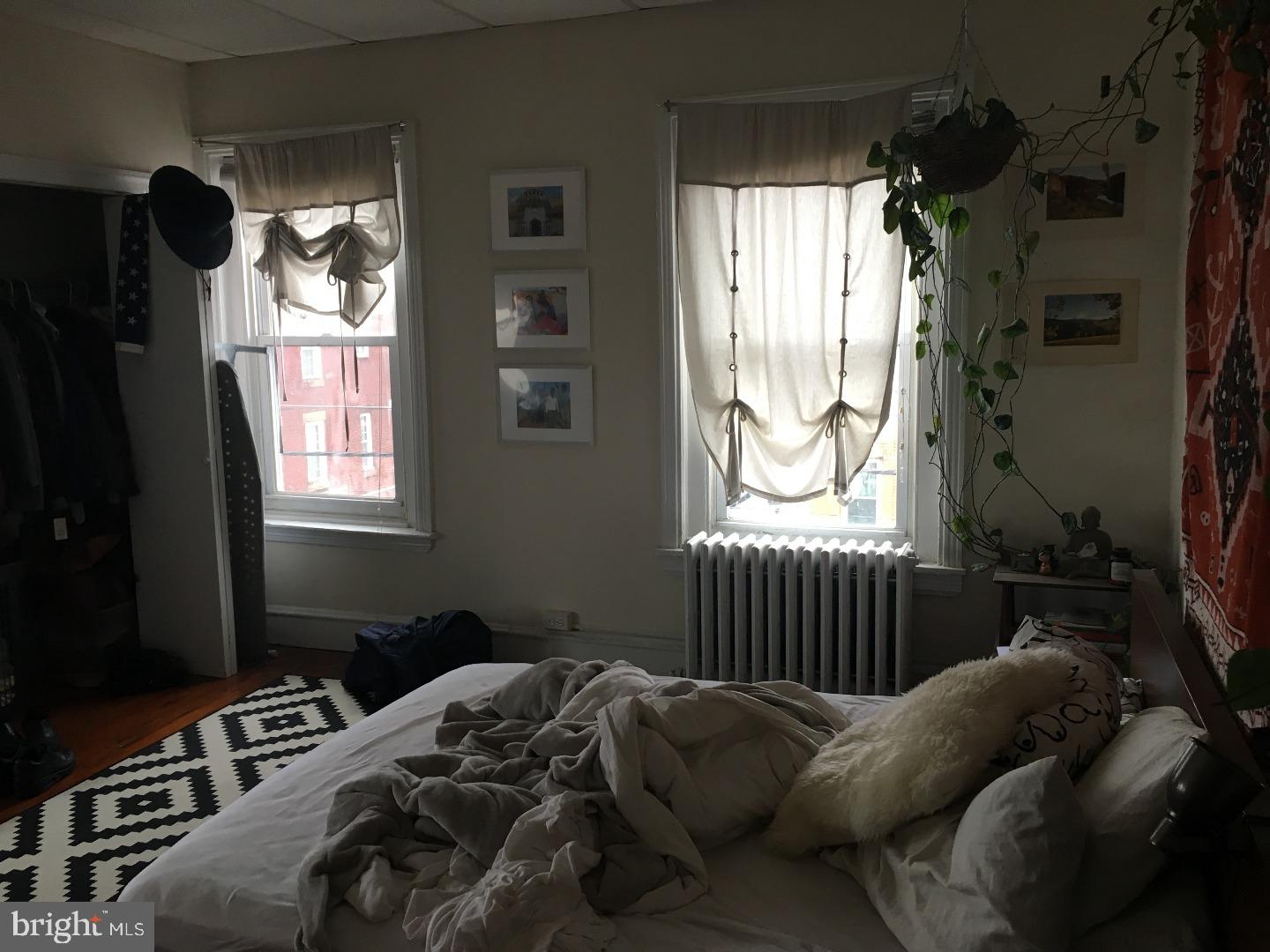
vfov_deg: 48.2
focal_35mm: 29
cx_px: 635
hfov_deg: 61.7
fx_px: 1064
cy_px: 476
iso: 50
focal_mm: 4.15
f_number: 2.2
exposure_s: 1/30
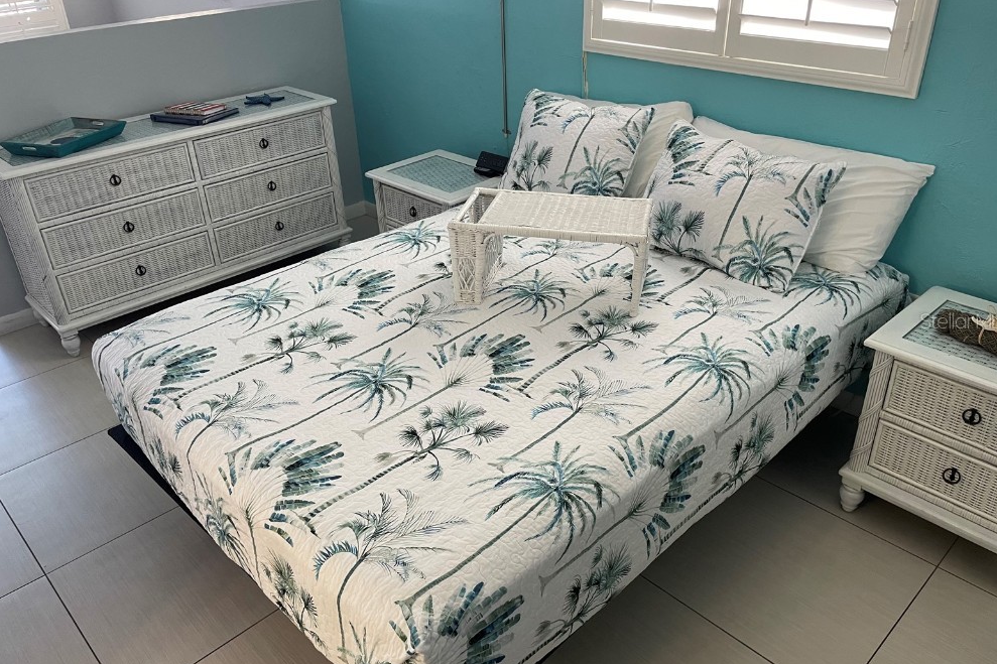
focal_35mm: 28
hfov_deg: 65.5
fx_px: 775
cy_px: 320
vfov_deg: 46.4
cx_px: 499
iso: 100
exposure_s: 1/60
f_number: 1.6
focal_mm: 4.2
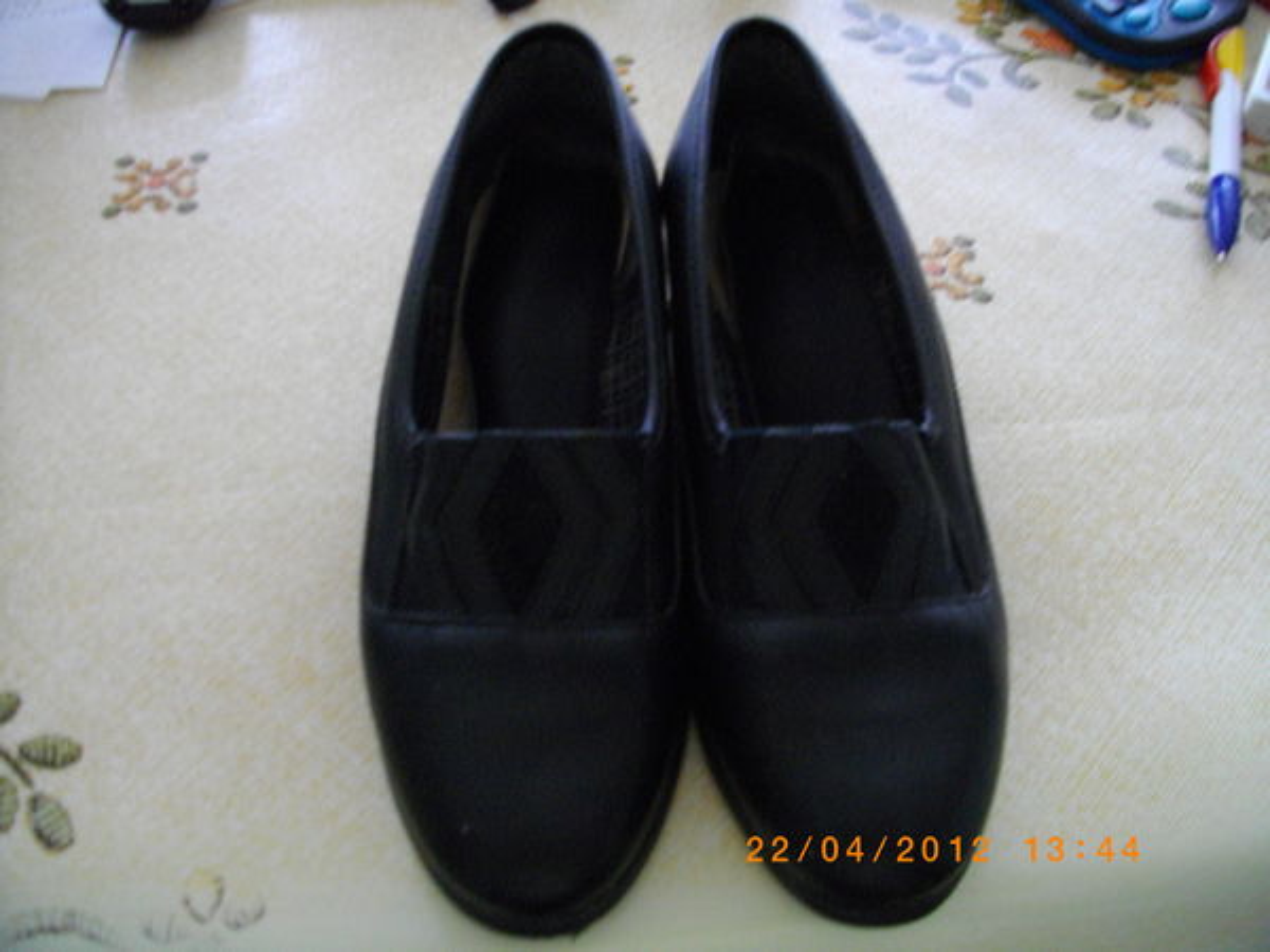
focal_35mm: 32
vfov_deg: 44.2
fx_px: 1174
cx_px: 635
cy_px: 476
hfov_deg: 56.8
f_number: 2.9
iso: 365
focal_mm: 5.7
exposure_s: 1/50
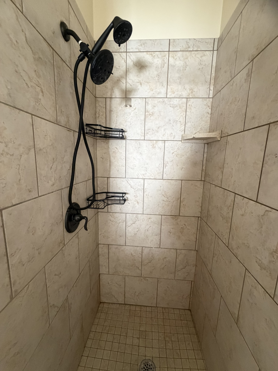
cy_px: 186
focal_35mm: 14
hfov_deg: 85.7
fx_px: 150
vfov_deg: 102.1
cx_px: 139
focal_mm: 2.22
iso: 500
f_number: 2.2
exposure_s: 1/60
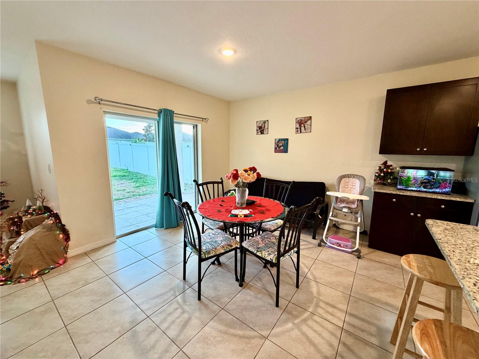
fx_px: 194
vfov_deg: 85.7
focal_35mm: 14
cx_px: 240
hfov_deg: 102.1
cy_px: 180
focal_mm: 2.22
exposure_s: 1/60
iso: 250
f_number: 2.2
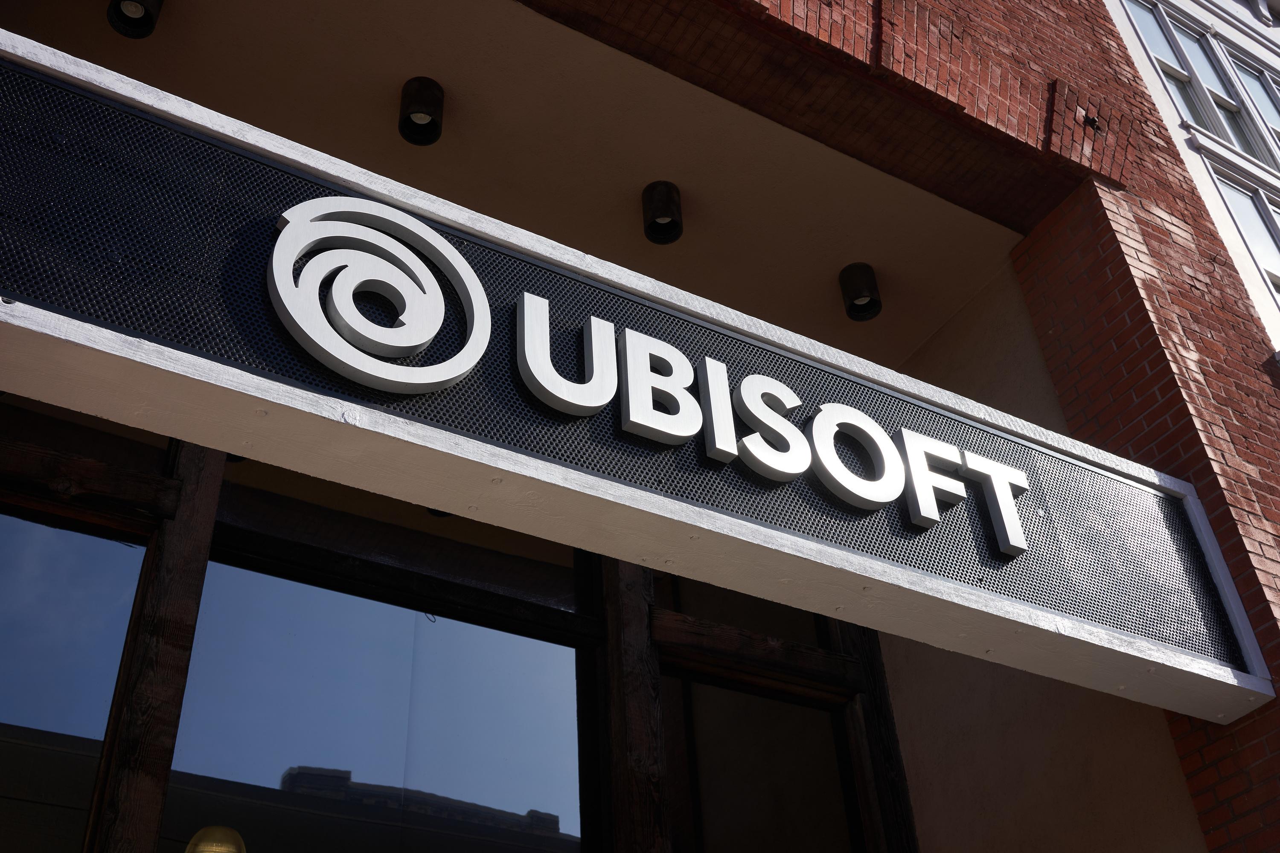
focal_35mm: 35
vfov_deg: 37.9
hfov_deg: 54.4
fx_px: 1244
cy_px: 426
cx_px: 640
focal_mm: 35
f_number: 8
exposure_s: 1/250
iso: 100
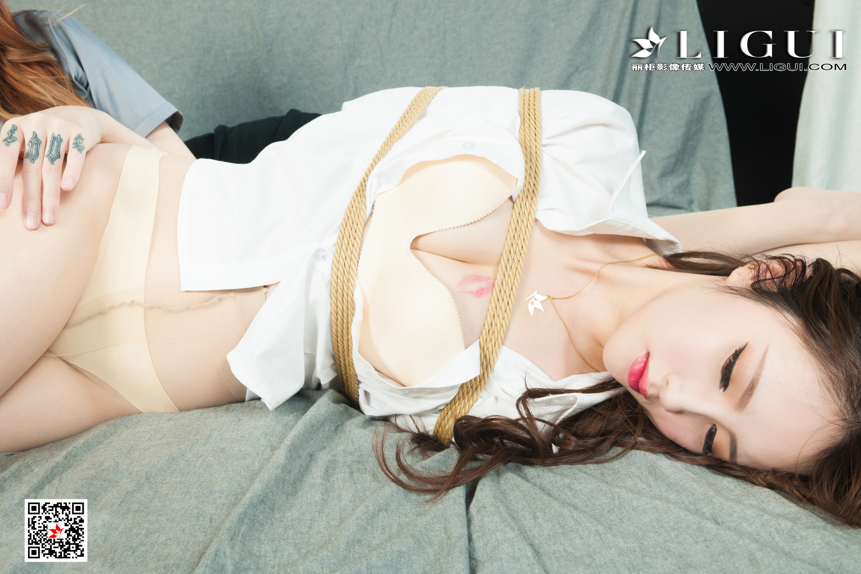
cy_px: 287
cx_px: 430
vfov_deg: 37.9
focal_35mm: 35
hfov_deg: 54.4
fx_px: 837
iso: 320
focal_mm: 35
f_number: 9
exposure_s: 1/125
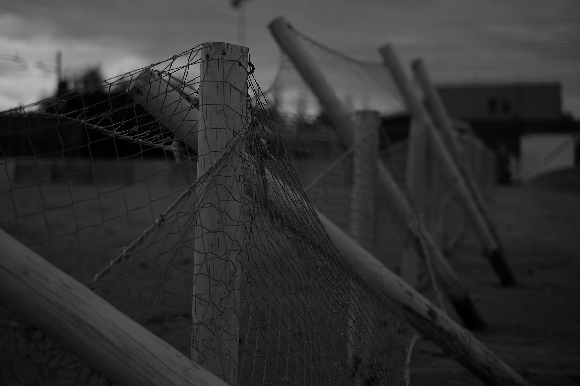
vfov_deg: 25.5
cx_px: 290
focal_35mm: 53
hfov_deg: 37.5
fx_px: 854
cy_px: 193
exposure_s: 1/250
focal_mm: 35
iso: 200
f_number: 1.4
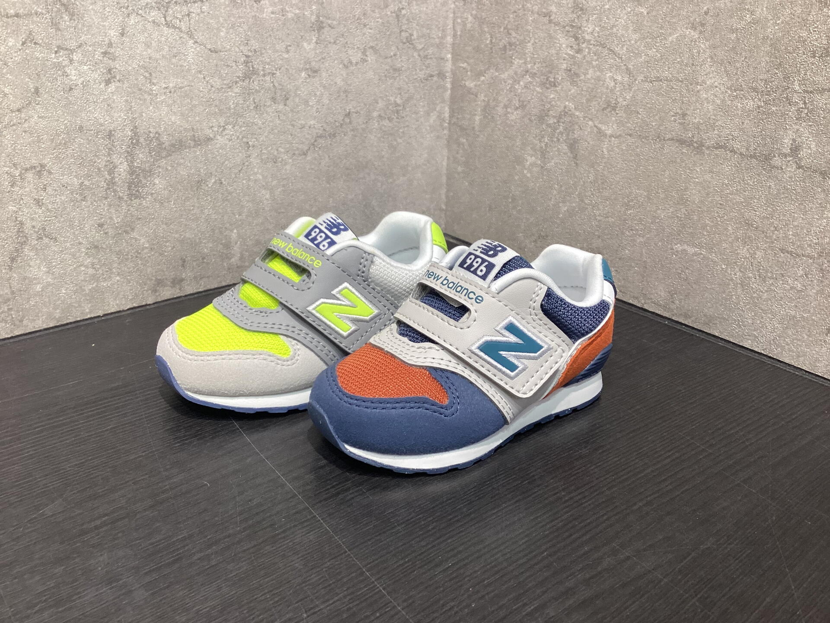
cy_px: 312
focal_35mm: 31
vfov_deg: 45.4
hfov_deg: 58.4
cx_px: 415
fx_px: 743
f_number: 2.4
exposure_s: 1/60
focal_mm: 3.3
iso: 80
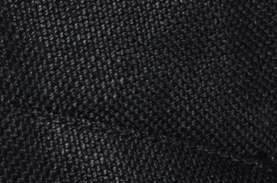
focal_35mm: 438
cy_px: 319
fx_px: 3359
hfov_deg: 4.7
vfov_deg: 3.1
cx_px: -172
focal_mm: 55
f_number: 14
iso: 200
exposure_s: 1/100
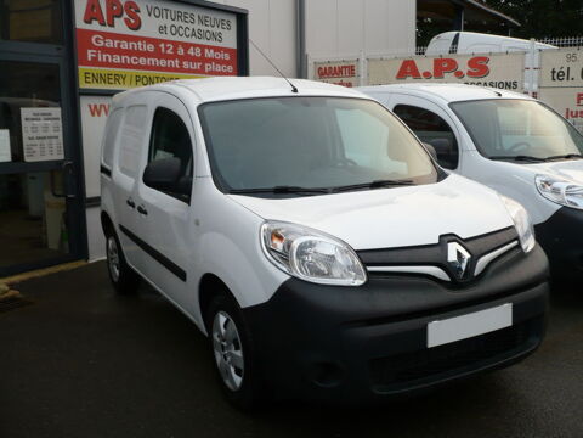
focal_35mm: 35
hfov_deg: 52.6
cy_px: 219
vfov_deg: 40.7
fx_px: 589
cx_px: 292
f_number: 2.8
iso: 100
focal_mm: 5.8
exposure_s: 1/50
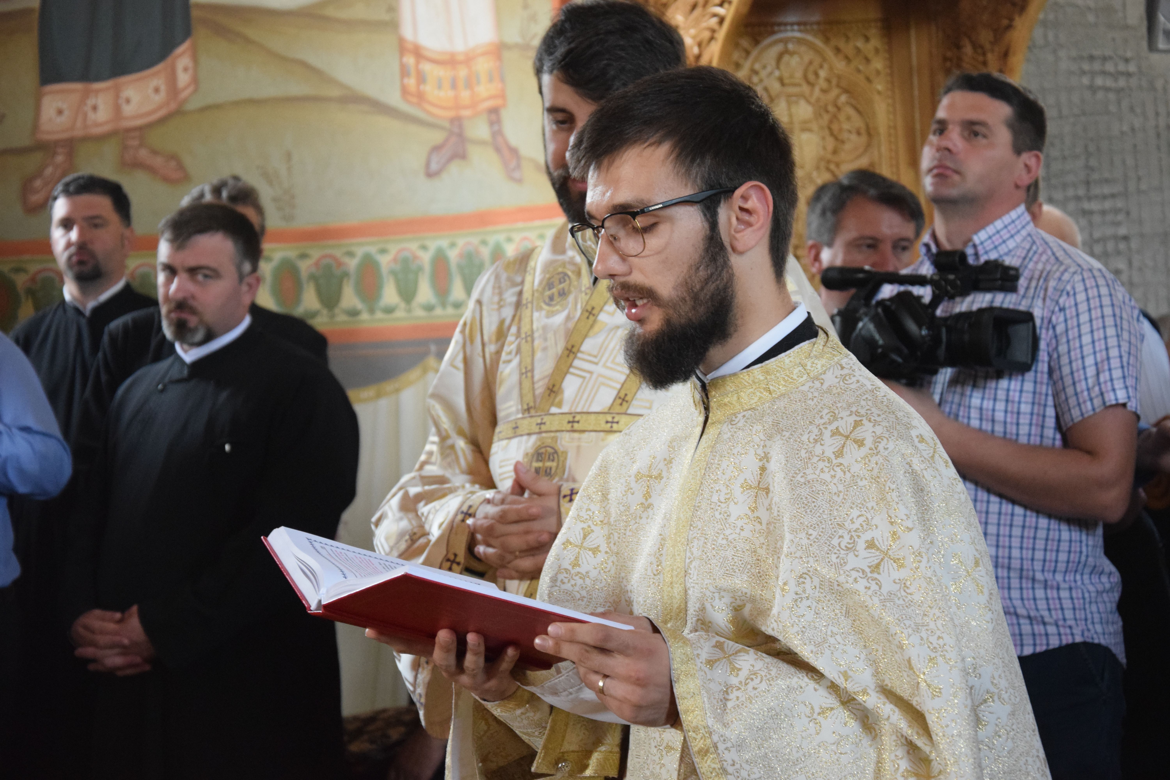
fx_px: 2827
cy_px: 390
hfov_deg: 23.4
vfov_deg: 15.7
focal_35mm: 87
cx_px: 585
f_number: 5
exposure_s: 1/80
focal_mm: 58
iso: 3200
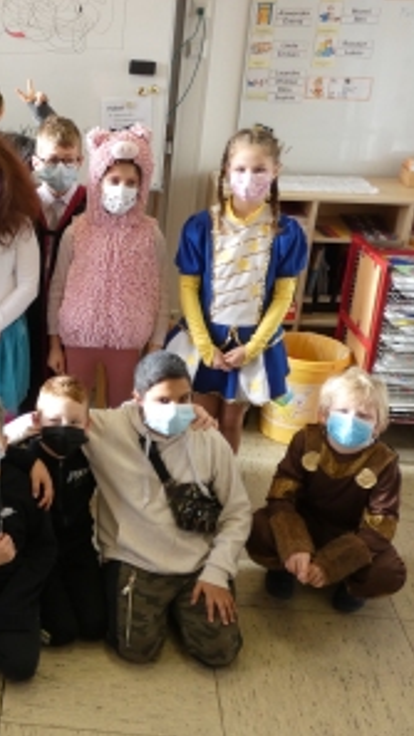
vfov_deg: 43.7
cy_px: 369
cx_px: -35
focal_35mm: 47
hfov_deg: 23.9
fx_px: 918
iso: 200
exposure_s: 1/80
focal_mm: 5.8
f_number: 3.4
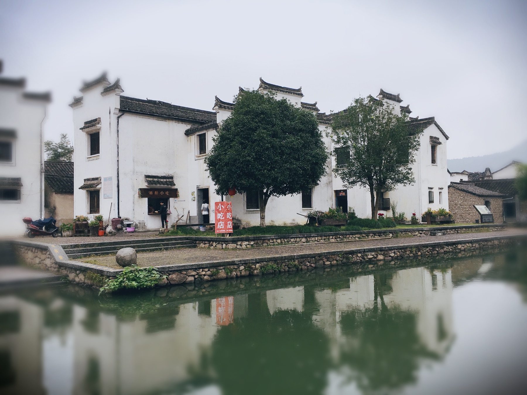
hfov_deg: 61.7
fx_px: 442
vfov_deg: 48.2
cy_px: 198
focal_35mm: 29
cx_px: 264
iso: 25
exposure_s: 1/278
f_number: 2.2
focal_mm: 4.15
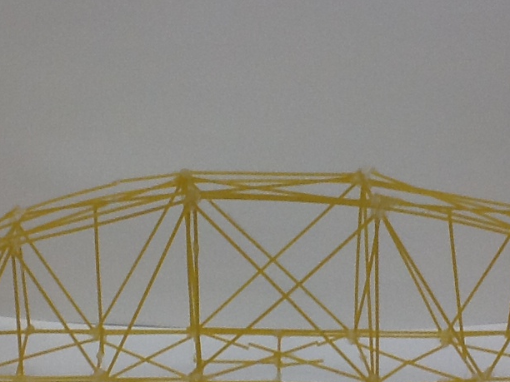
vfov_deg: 21.2
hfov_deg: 28.2
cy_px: 271
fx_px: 1017
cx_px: 251
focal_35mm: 69
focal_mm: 2.03
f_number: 2.4
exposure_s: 1/60
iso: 50
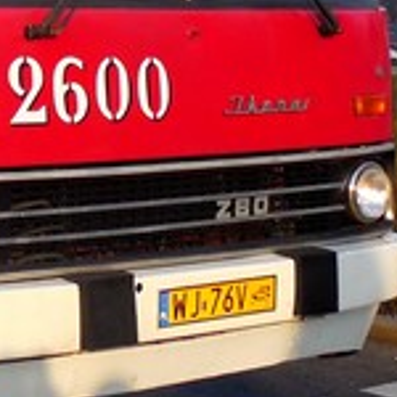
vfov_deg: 14.4
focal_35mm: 118
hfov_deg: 13.9
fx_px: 1531
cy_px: -34
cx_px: -201
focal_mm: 4.5
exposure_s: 1/500
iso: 125
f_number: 3.3
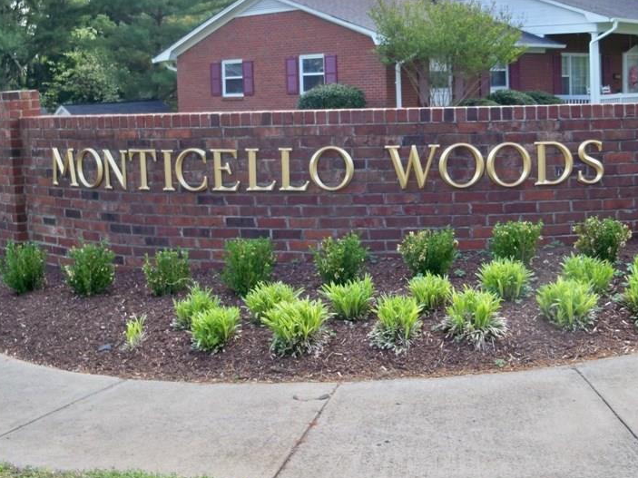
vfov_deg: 28.5
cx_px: 380
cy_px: 215
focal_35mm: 51
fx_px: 940
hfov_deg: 37.4
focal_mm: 6.2
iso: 64
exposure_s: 1/125
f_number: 3.5
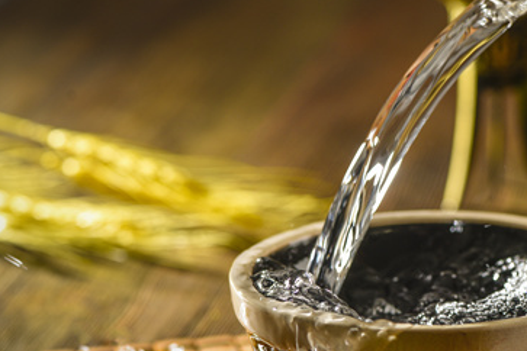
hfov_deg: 11.1
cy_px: 230
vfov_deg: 7.4
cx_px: 399
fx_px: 2708
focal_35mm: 185
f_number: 7.1
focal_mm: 105
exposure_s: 1/160
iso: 125
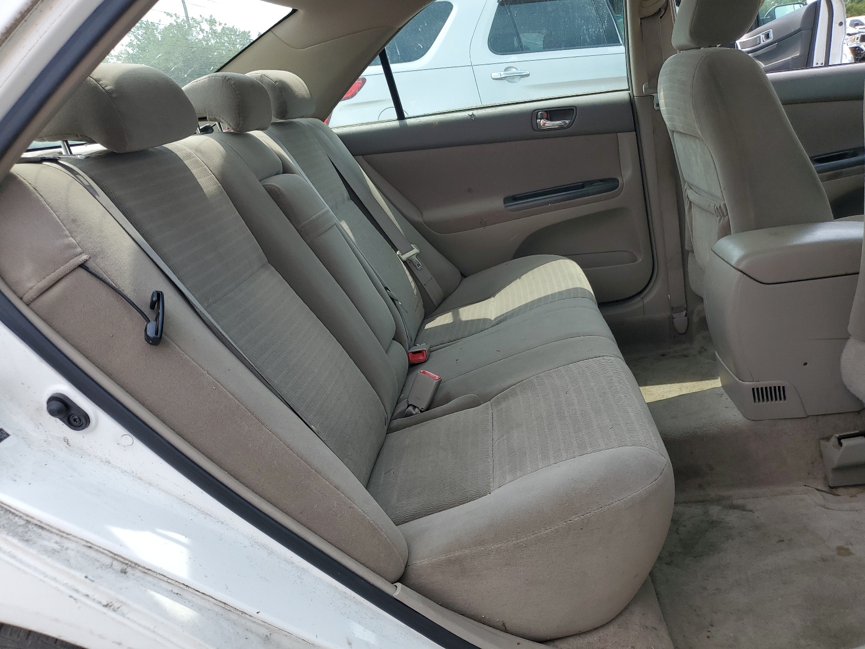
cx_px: 432
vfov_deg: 53.1
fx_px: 650
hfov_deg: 67.3
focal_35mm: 26
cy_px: 324
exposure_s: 1/833
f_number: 1.5
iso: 50
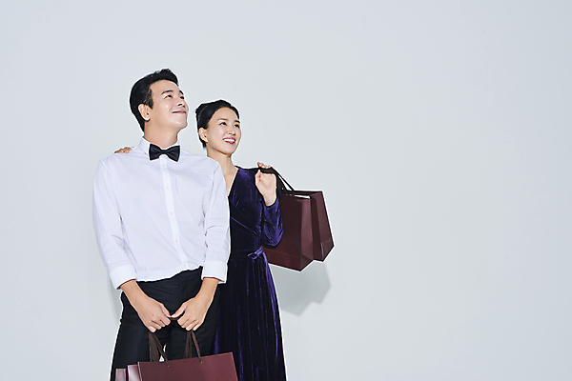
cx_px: 286
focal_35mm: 44
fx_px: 699
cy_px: 190
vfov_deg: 30.5
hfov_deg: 44.5
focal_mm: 44
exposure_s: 1/125
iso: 100
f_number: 16
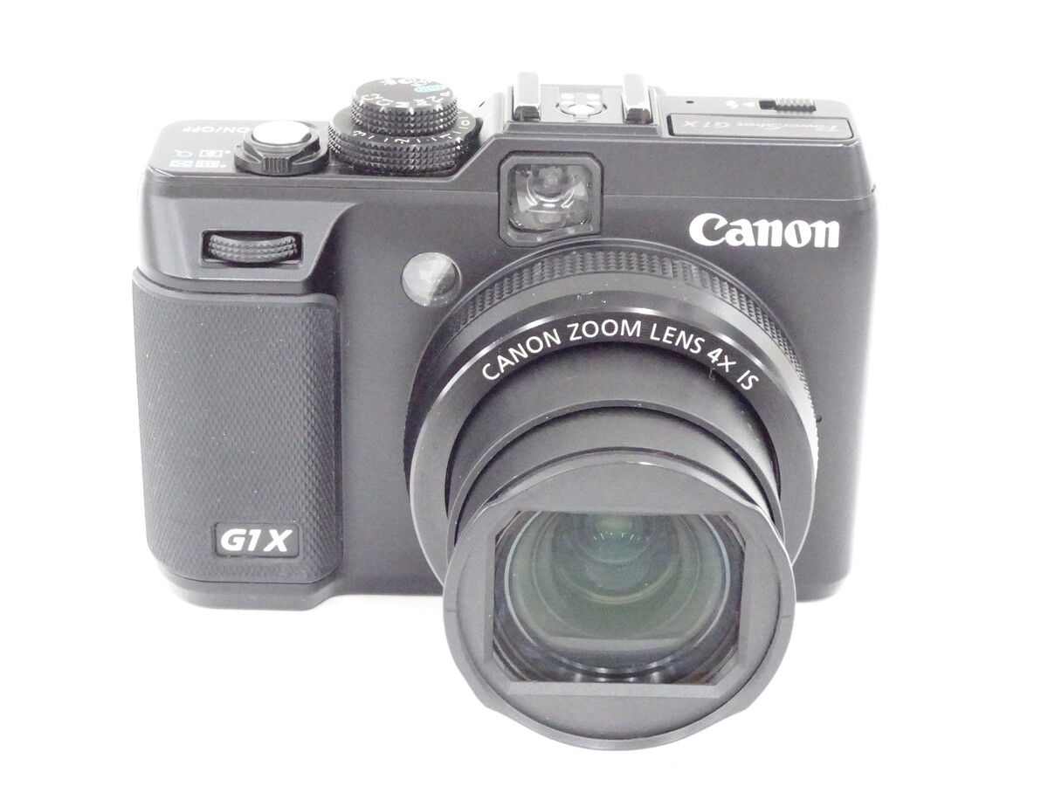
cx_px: 524
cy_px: 393
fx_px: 2361
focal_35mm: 78
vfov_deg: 18.9
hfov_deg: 25.0
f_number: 5
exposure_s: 1/80
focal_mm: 13.26
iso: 2500
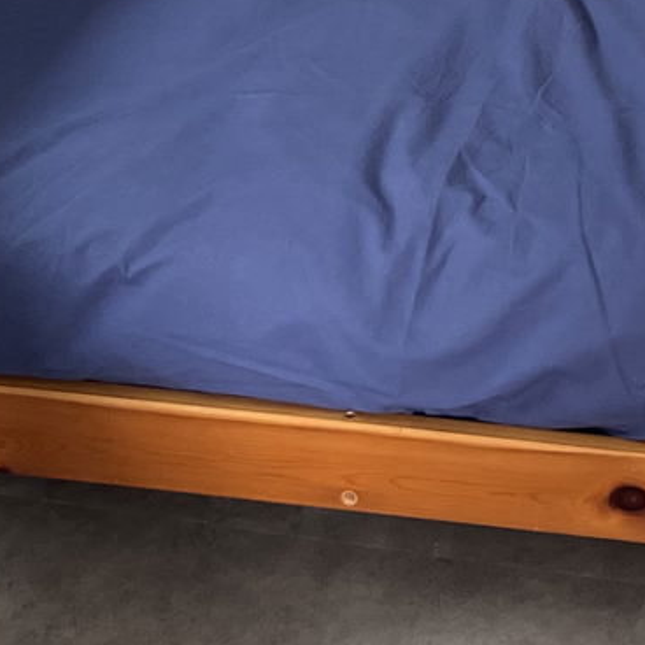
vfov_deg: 16.0
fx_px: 2108
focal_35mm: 100
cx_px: 819
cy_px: -321
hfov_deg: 16.5
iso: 125
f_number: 1.6
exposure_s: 1/112
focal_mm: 5.1
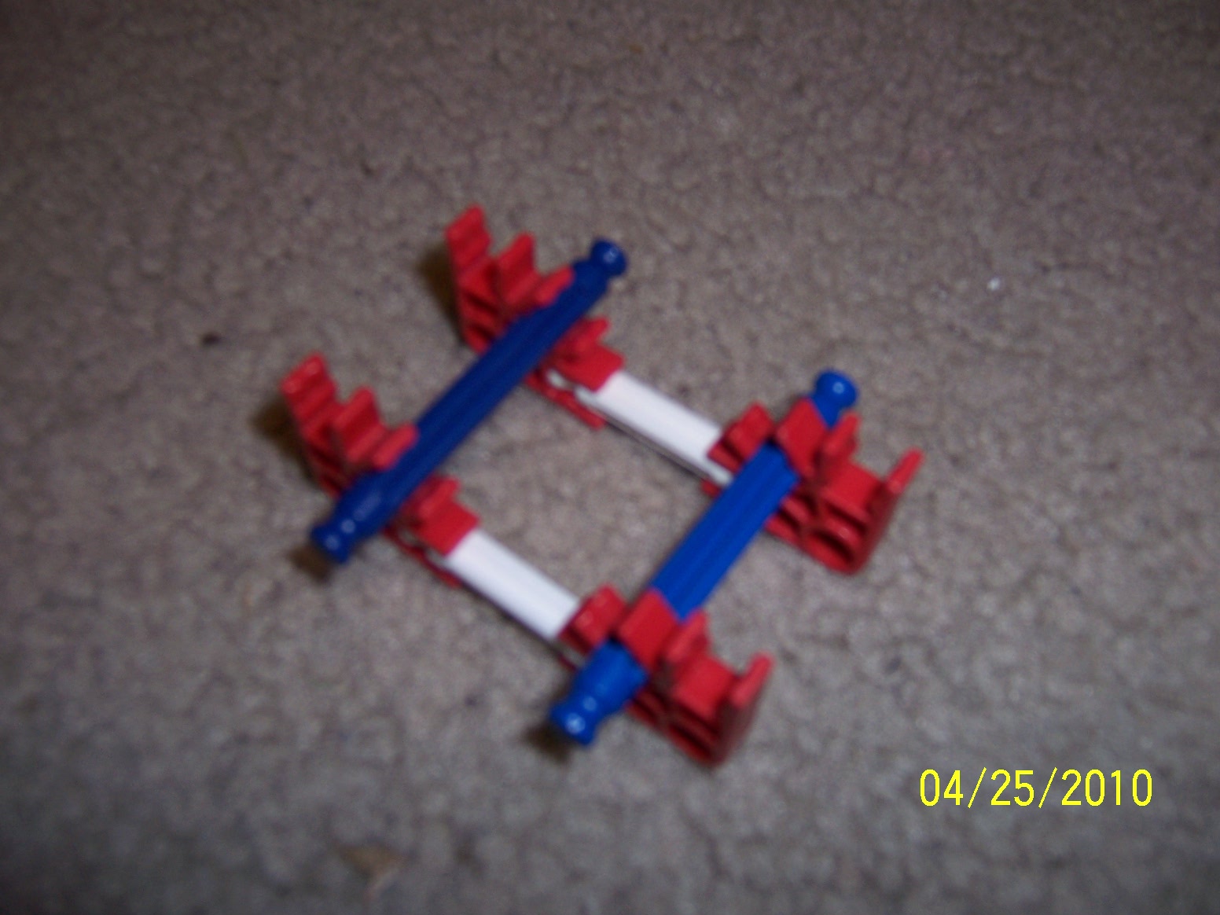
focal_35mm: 33
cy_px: 458
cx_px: 610
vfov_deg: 42.9
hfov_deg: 55.4
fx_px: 1163
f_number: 2.8
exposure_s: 1/60
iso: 80
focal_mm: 5.5
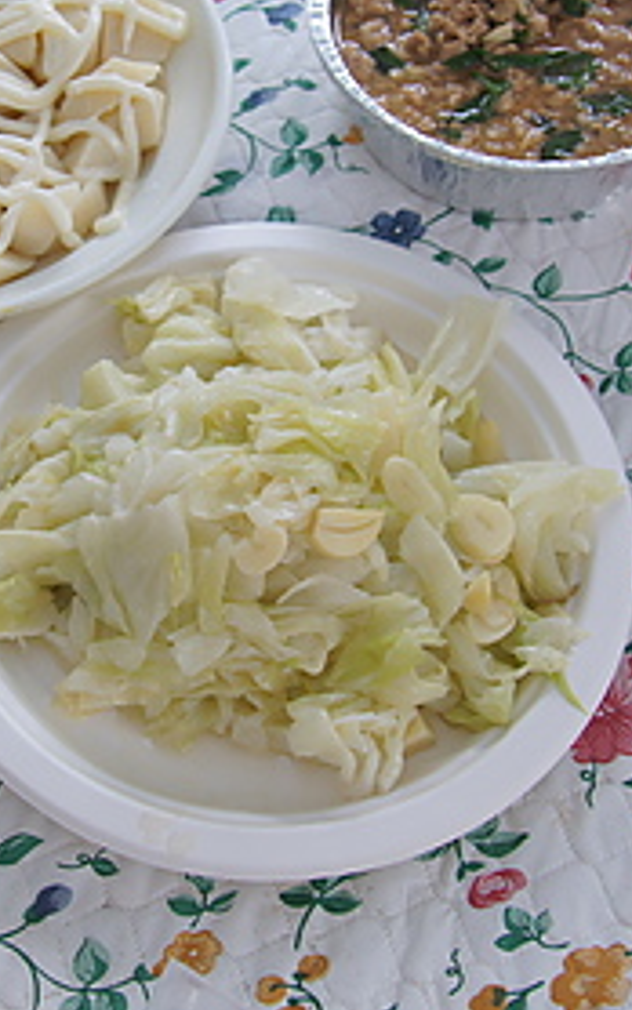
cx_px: 138
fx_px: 1817
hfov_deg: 19.6
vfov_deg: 30.8
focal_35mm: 66
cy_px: 340
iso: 100
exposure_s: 1/50
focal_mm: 20
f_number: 4.5
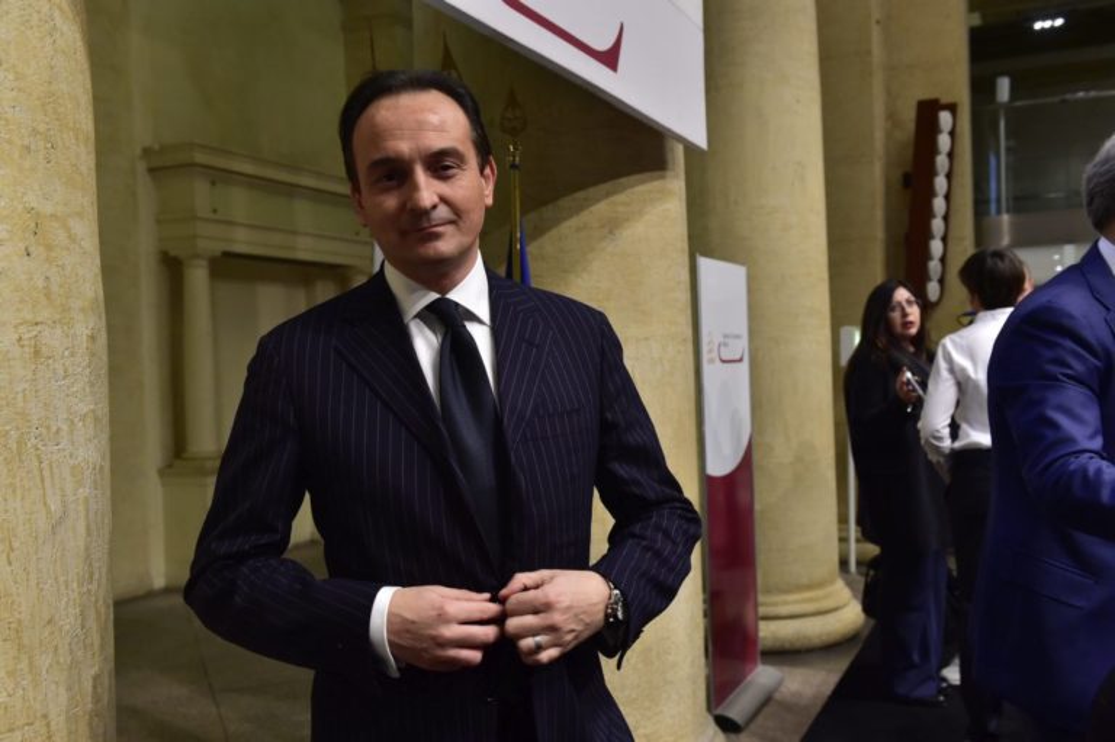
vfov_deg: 36.8
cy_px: 371
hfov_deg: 53.2
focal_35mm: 36
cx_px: 558
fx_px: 1114
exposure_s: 1/100
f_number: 5
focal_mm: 36
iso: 4000
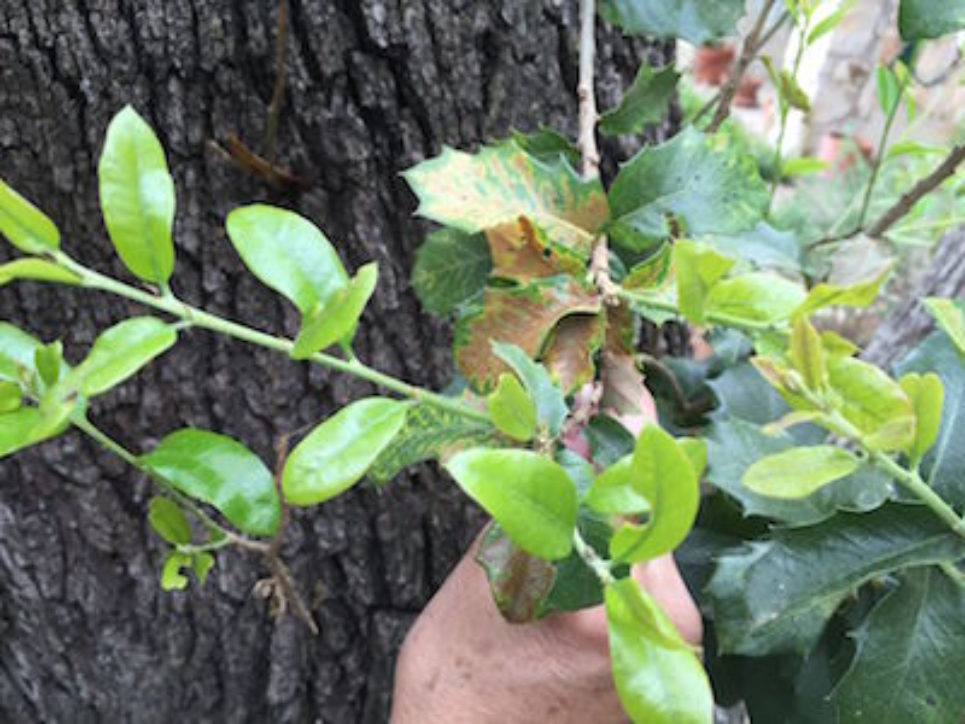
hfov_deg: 61.7
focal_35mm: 29
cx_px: 482
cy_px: 362
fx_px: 808
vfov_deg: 48.2
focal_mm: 4.15
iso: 40
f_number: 2.2
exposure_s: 1/60
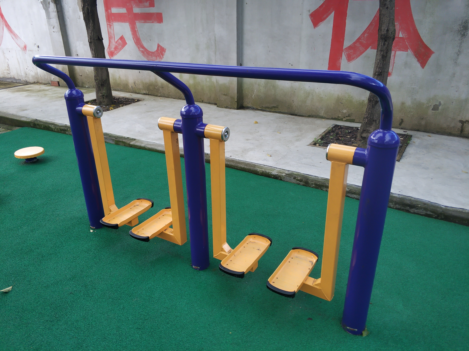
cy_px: 176
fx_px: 365
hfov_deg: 65.4
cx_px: 234
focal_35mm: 27
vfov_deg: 51.3
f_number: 1.8
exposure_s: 1/126
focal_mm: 3.82
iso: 100
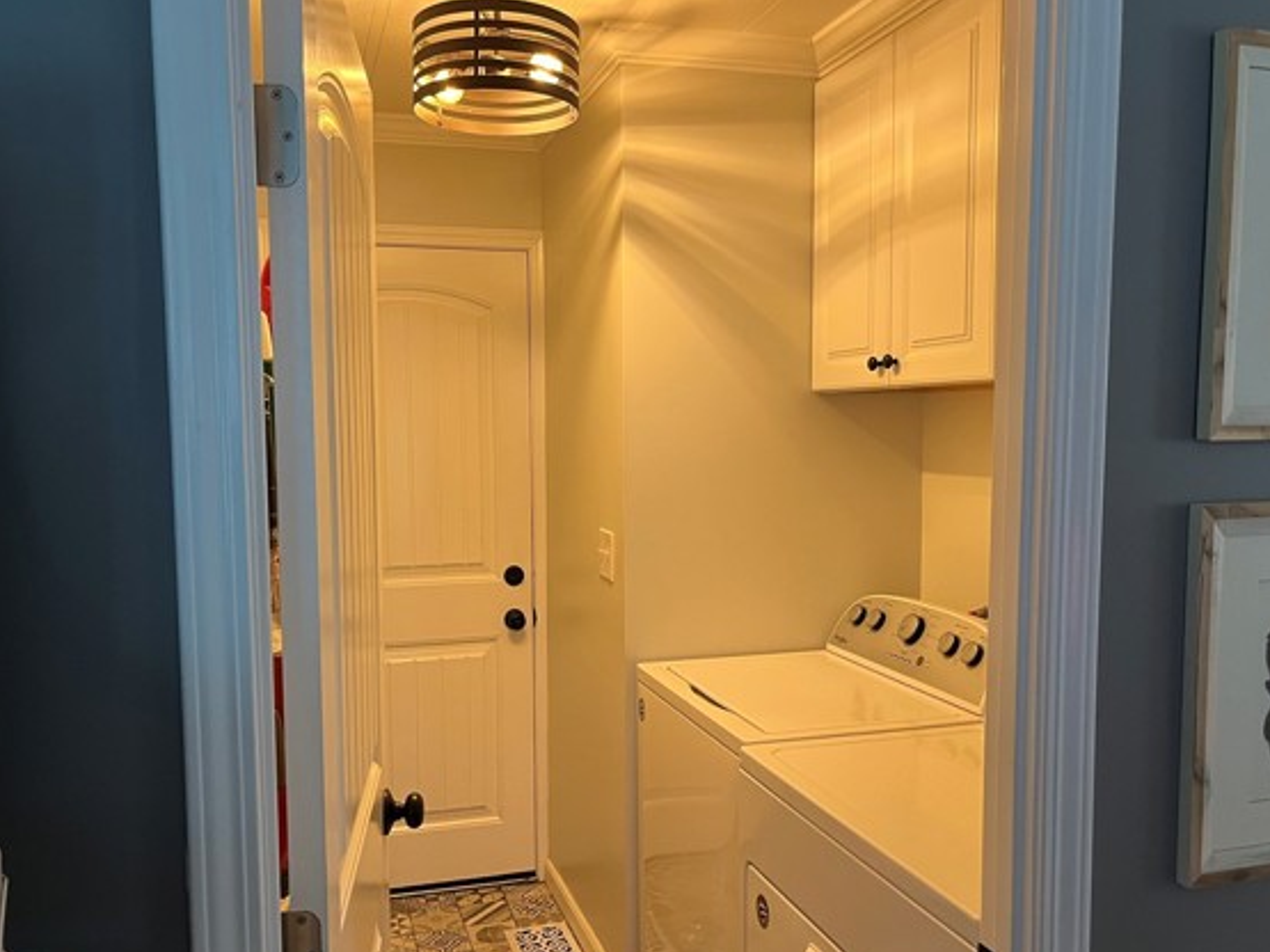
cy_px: 508
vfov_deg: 46.8
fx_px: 1100
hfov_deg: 59.9
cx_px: 600
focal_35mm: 30
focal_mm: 5.1
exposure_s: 1/60
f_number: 1.6
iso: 200
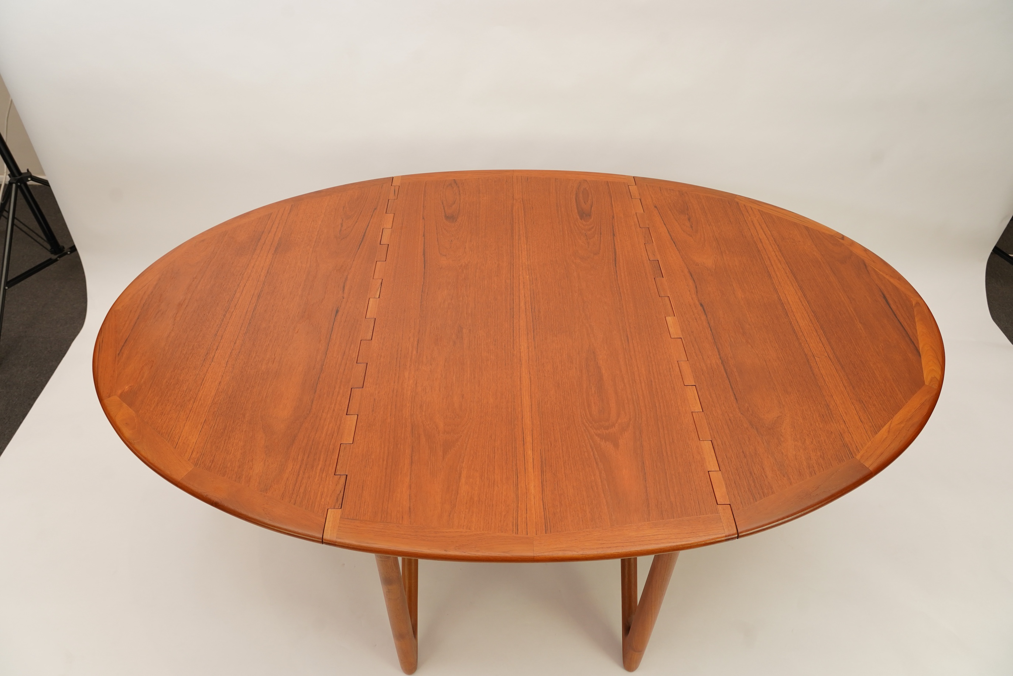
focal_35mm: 24
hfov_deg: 73.7
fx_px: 675
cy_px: 338
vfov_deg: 53.1
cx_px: 506
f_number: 6.3
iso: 800
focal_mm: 24
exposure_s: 1/125
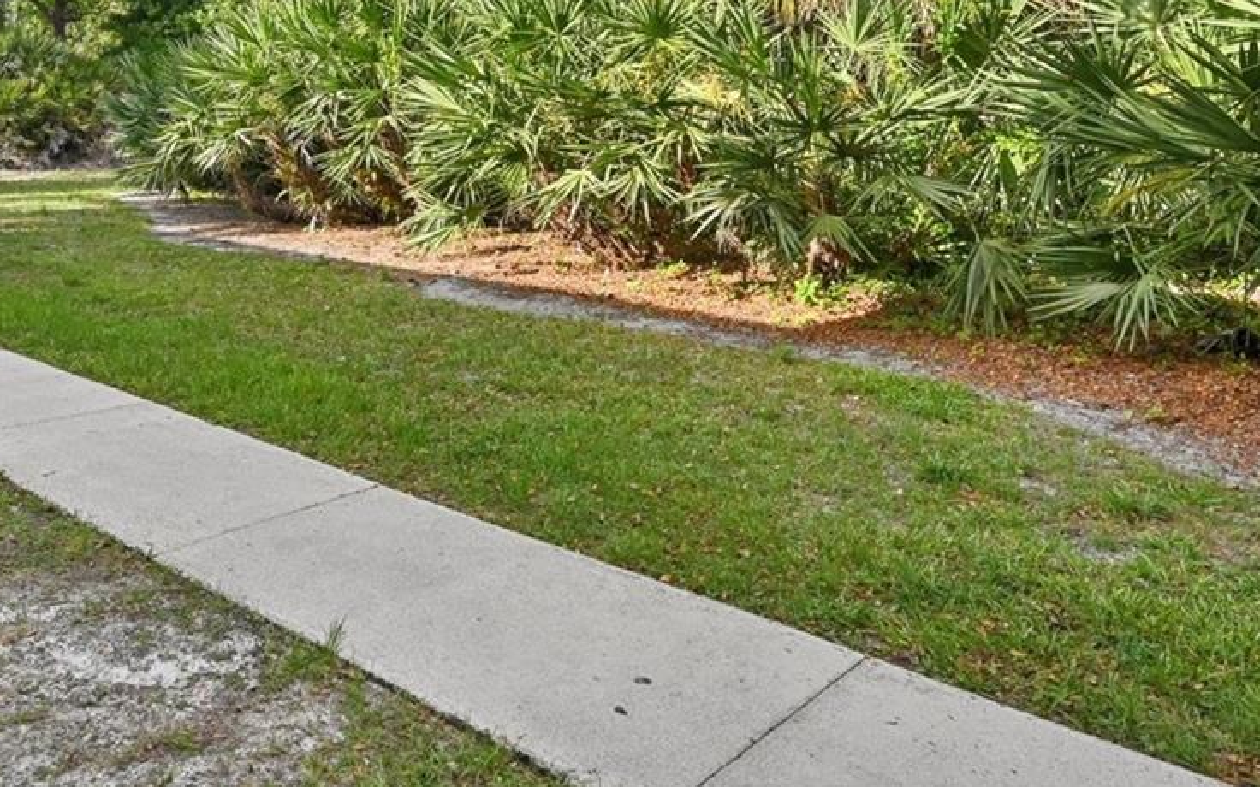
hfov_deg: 60.0
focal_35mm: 31
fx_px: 1065
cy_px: 89
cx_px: 438
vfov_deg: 38.1
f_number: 8
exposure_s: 1/2500
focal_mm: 14
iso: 2500
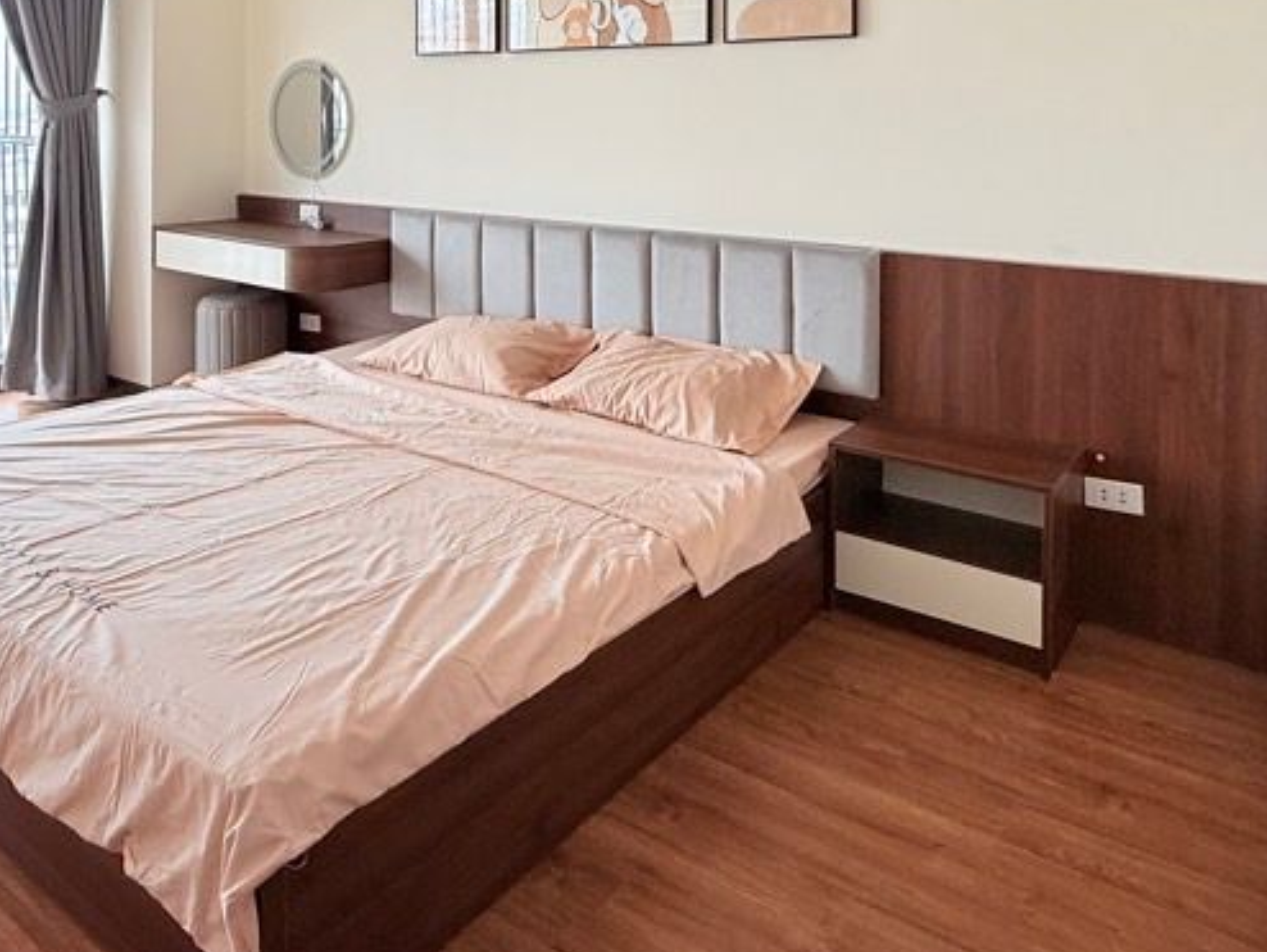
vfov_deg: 44.7
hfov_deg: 61.1
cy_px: 128
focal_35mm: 29
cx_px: 510
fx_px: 1062
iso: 80
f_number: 2.2
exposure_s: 1/99
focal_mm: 2.22
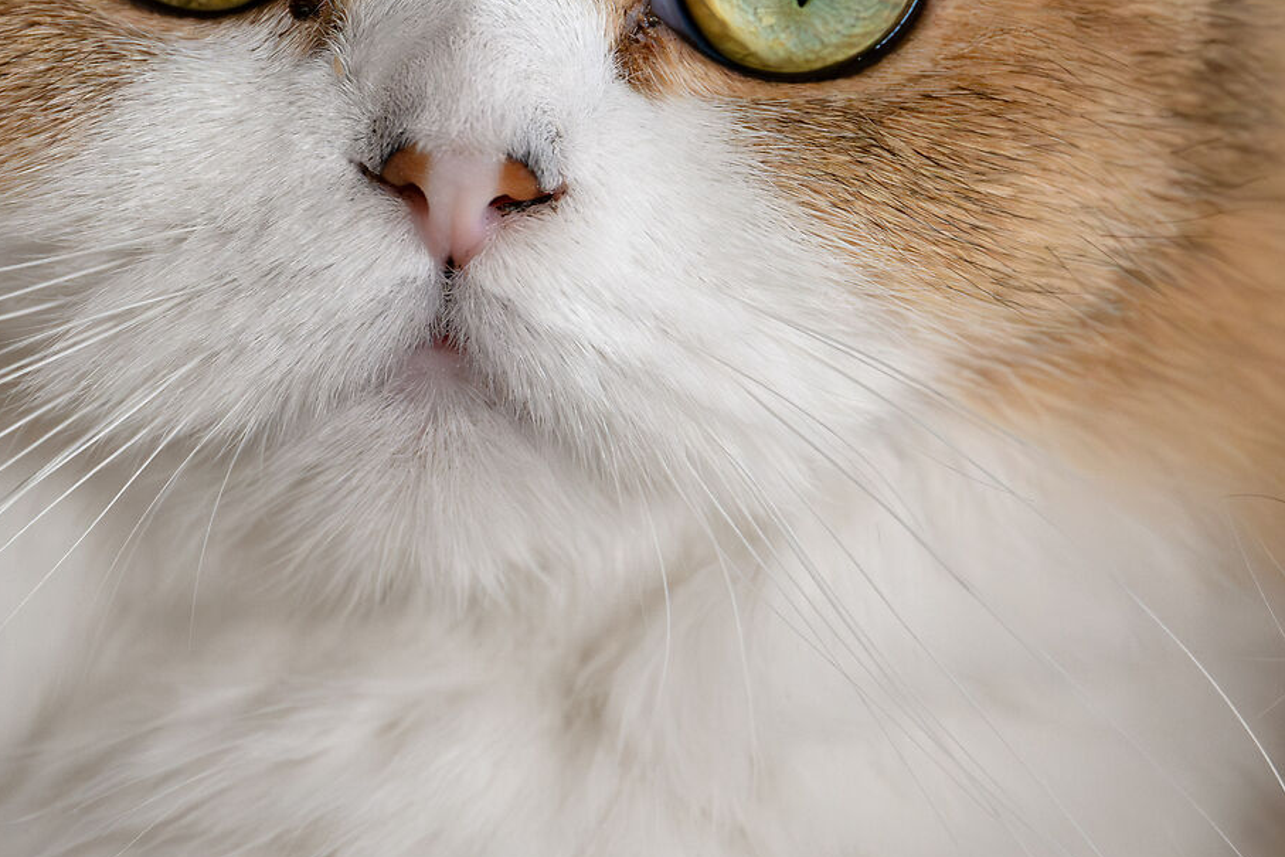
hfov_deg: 1.9
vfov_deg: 1.3
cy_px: -30
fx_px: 37768
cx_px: 640
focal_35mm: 1058
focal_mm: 400
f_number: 4.5
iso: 6400
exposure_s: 1/400
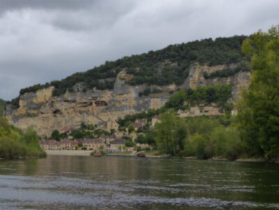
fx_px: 443
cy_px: 105
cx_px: 140
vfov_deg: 26.6
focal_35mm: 55
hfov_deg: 34.9
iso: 200
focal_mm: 9.9
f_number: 3.5
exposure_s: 1/640
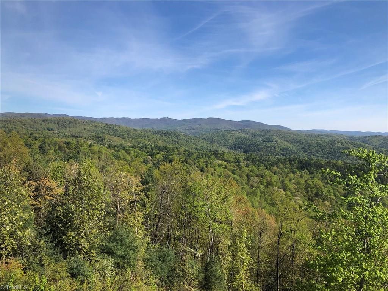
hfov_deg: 63.4
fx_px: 314
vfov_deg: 49.7
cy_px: 146
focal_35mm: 28
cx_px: 194
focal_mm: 3.99
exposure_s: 1/2088
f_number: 1.8
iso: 20
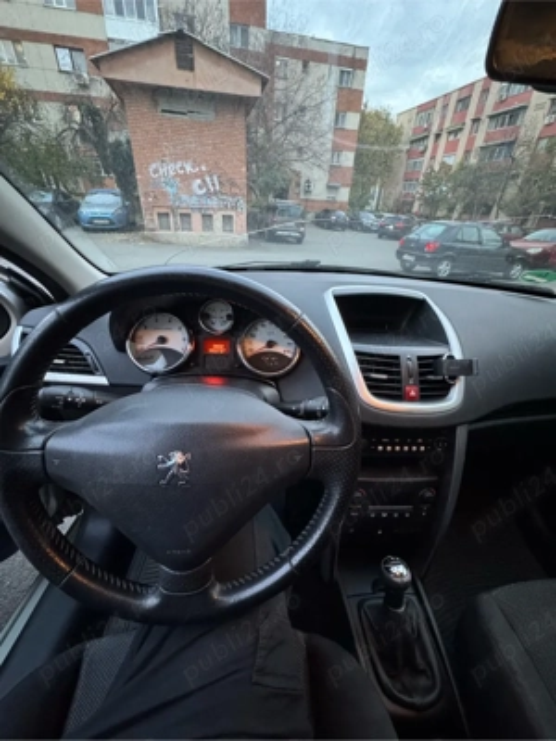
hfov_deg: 85.7
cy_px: 370
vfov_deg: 102.1
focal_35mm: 14
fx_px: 300
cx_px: 278
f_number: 2.2
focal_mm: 2.22
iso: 1250
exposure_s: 1/41
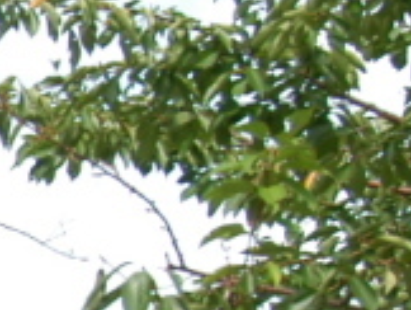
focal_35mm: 218
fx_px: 2592
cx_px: -863
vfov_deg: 6.8
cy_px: 413
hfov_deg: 7.8
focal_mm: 24
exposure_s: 1/200
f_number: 7.1
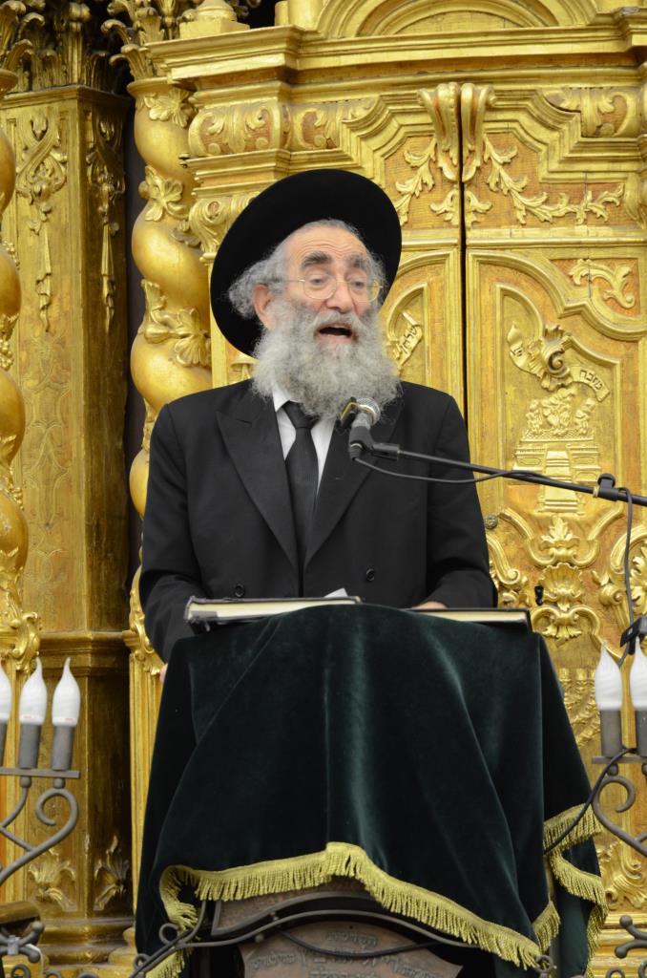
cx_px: 324
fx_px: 3453
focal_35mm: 128
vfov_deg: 16.1
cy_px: 489
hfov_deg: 10.7
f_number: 5.6
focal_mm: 85
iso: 1250
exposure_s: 1/100
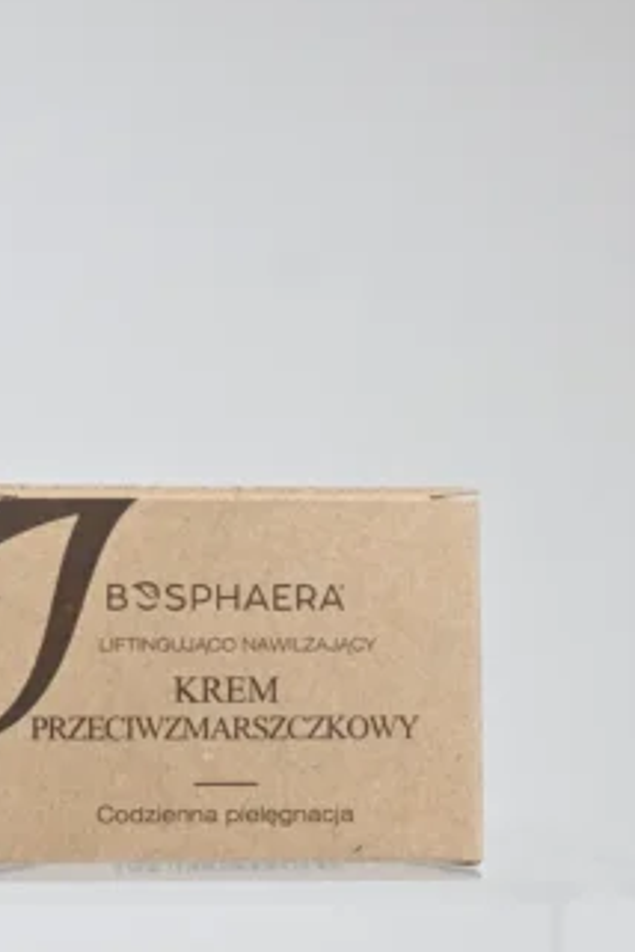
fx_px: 2117
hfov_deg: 17.0
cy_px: 635
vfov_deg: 25.2
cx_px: 243
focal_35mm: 80
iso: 320
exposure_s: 1/125
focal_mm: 38
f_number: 6.3
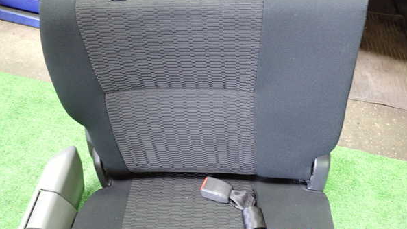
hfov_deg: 59.5
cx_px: 205
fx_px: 356
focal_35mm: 33
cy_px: 92
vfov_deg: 35.5
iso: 800
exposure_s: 1/25
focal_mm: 5.4
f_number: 2.3
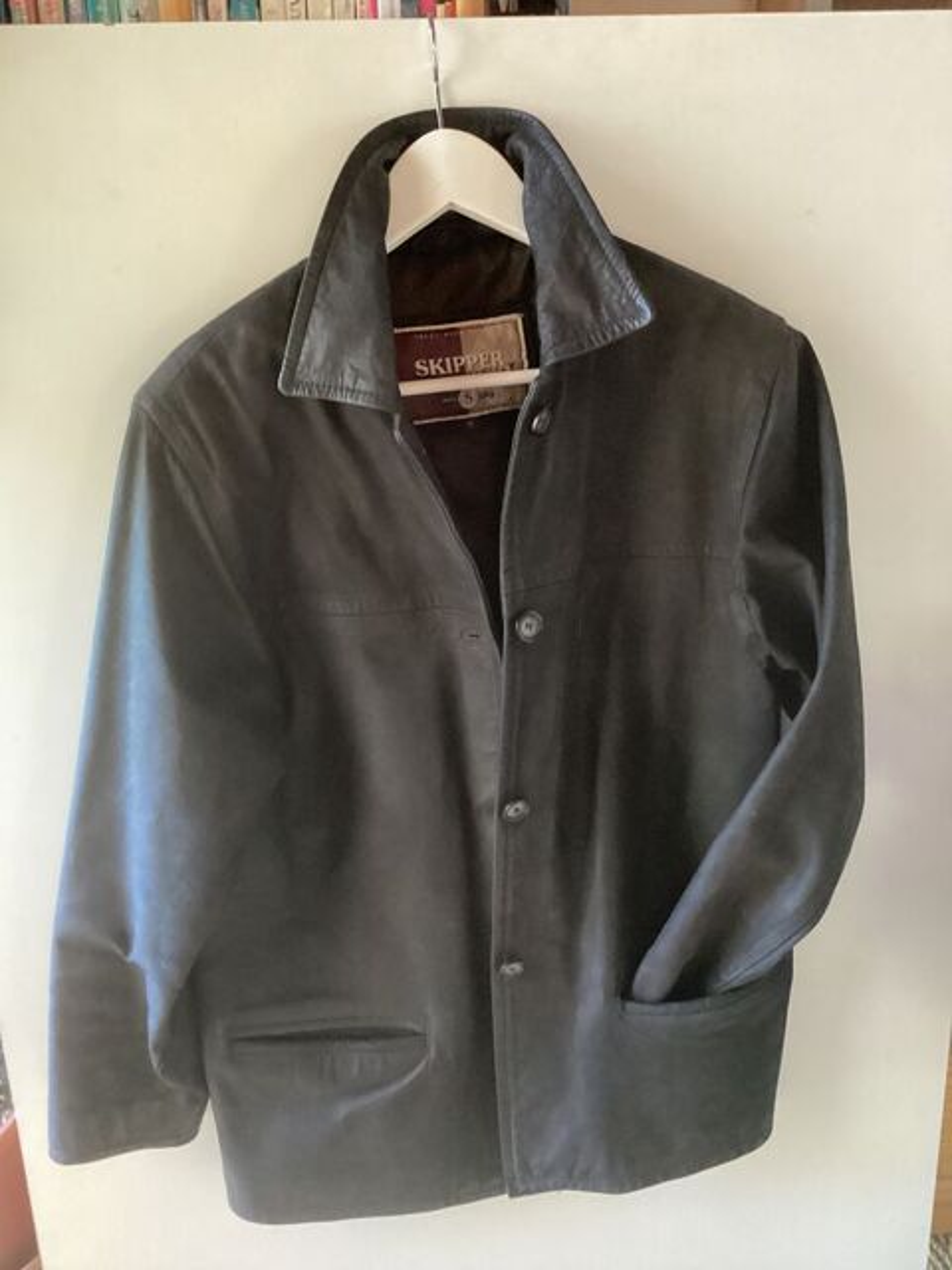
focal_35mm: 31
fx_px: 1137
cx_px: 476
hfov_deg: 45.4
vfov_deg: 58.4
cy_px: 635
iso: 640
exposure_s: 1/24
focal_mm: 3.3
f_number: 2.4
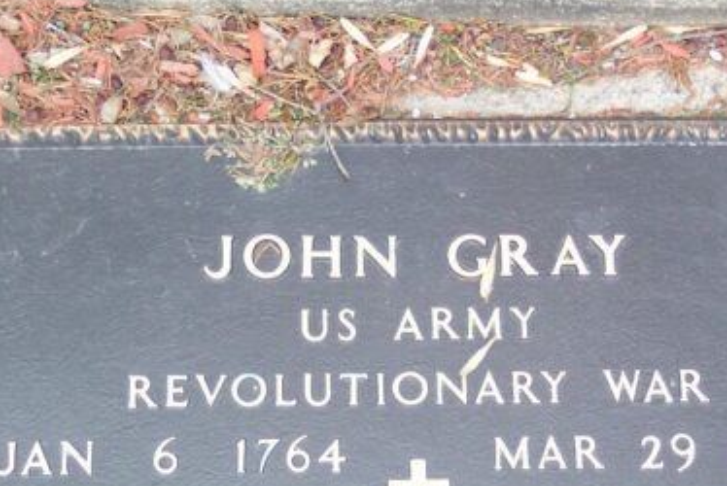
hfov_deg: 20.2
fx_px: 2041
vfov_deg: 13.5
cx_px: 424
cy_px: 375
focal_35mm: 101
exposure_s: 1/45
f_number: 3.4
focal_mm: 13.3
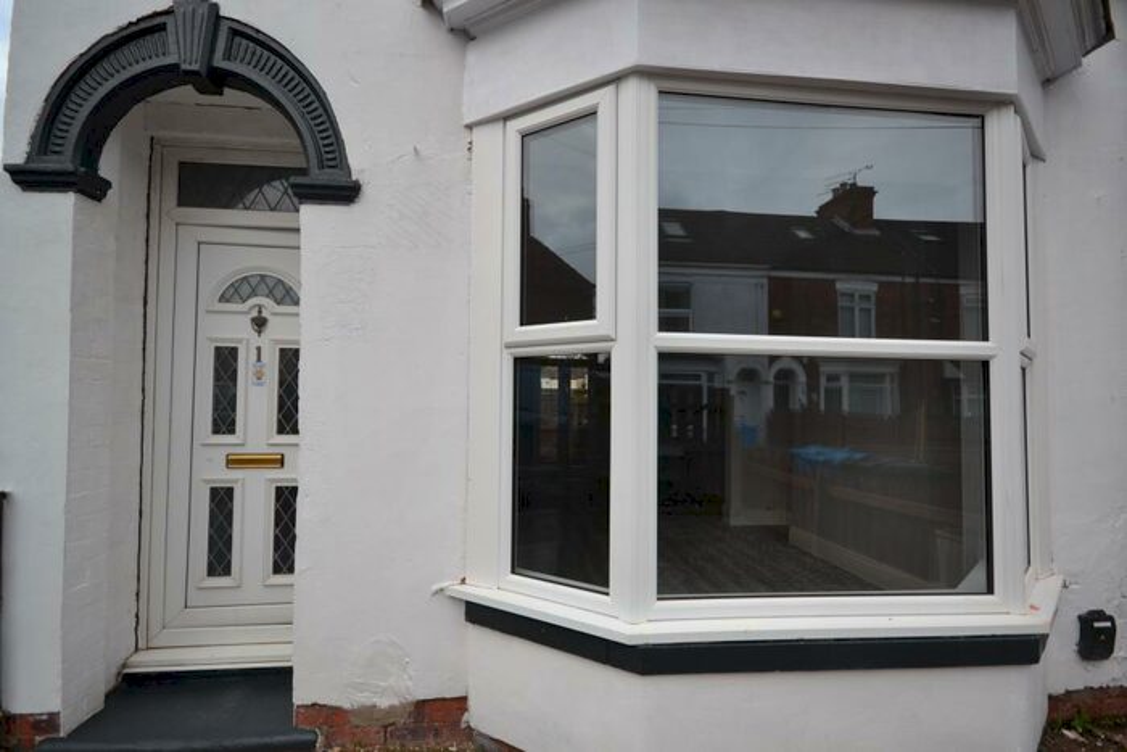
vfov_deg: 72.1
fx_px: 517
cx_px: 564
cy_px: 376
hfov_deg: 95.0
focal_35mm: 16
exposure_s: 1/125
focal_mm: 11
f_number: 5.6
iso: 110
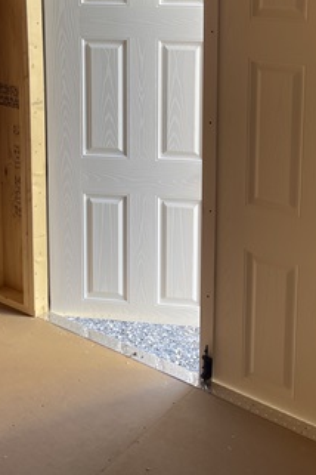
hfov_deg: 27.5
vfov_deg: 38.0
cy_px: 61
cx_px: 165
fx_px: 645
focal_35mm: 49
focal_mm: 5.1
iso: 64
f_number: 1.6
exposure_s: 1/121
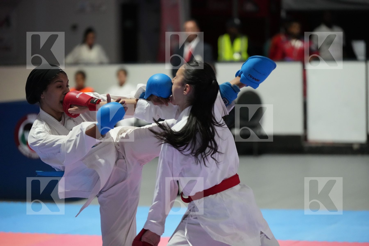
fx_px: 1414
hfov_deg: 14.9
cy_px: 123
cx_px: 184
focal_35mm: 138
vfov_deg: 9.9
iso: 8000
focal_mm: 138
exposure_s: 1/800
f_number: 2.8
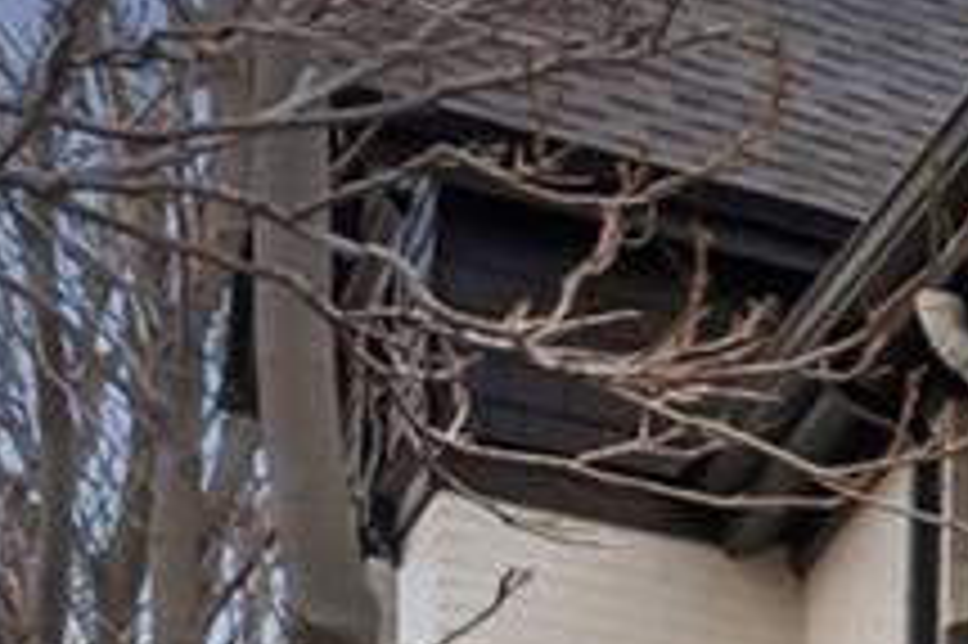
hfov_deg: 9.7
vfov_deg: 9.9
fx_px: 3197
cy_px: 1596
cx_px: 3336
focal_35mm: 119
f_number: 8
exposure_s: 1/60
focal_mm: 16
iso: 200
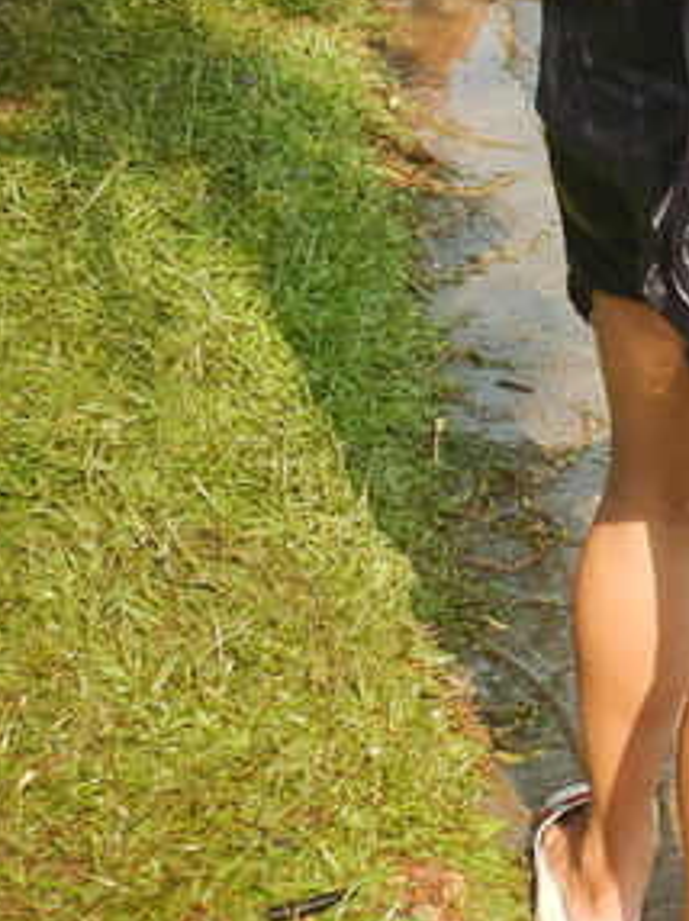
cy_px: 84
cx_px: 940
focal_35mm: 112
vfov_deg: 17.3
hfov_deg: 12.7
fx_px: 2977
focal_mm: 7.2
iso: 125
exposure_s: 1/200
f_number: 4.2
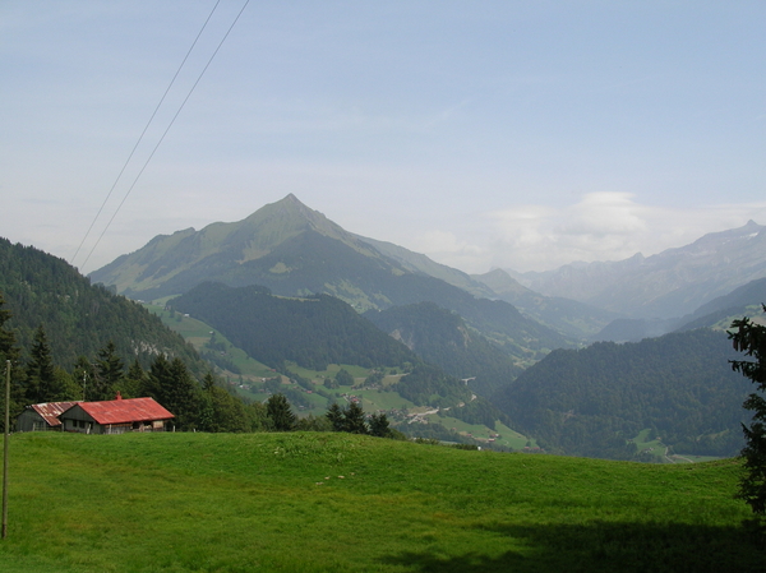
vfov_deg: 39.6
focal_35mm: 36
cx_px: 383
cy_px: 286
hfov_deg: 51.4
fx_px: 796
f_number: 3.7
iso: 50
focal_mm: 6
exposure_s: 1/690
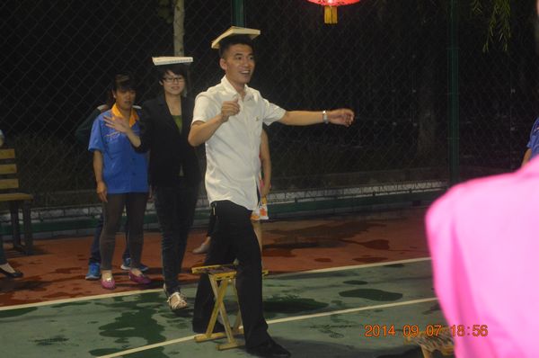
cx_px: 270
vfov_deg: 19.7
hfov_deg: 29.3
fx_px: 1031
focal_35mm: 69
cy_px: 179
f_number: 5.3
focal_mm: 46
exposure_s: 1/60
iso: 3200
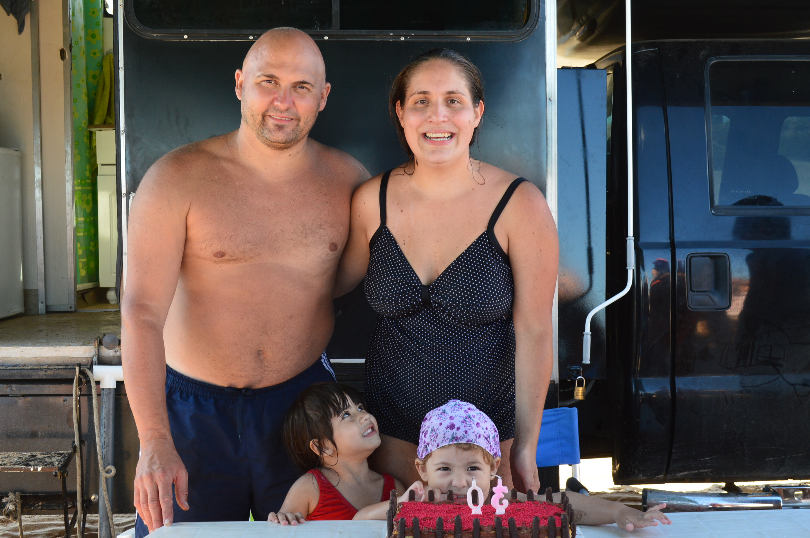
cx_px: 408
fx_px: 1057
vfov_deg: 28.6
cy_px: 275
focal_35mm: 47
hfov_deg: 41.9
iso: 400
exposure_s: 1/80
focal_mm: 30
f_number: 8
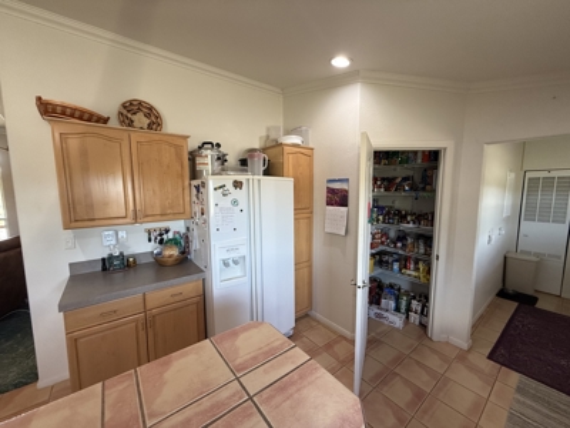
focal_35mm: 14
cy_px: 214
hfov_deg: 102.1
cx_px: 285
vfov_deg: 85.7
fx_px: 231
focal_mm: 2.22
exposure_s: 1/120
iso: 200
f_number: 2.2
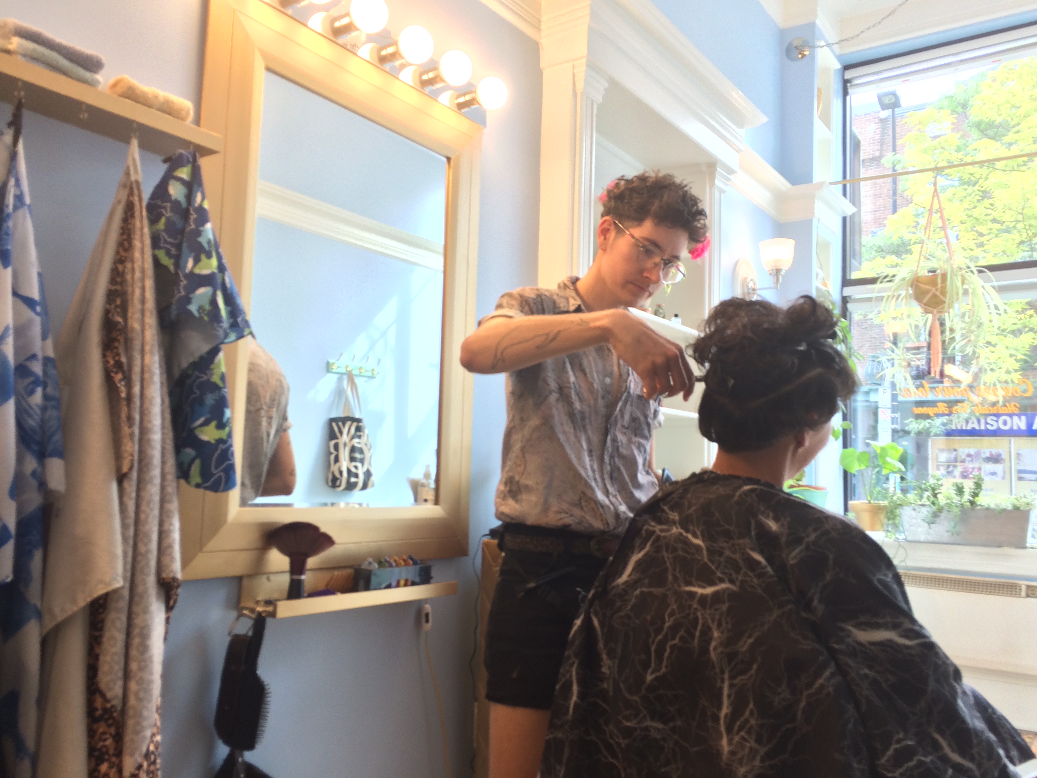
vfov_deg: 48.2
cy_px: 389
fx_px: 869
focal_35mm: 29
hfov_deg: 61.7
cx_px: 518
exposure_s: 1/30
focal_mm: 4.15
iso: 40
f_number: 2.2
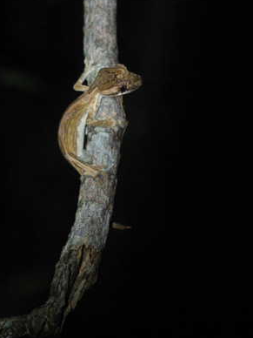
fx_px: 2397
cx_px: 117
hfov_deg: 6.0
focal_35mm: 246
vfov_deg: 8.0
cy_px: 133
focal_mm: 138
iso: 1600
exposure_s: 1/125
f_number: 5.6
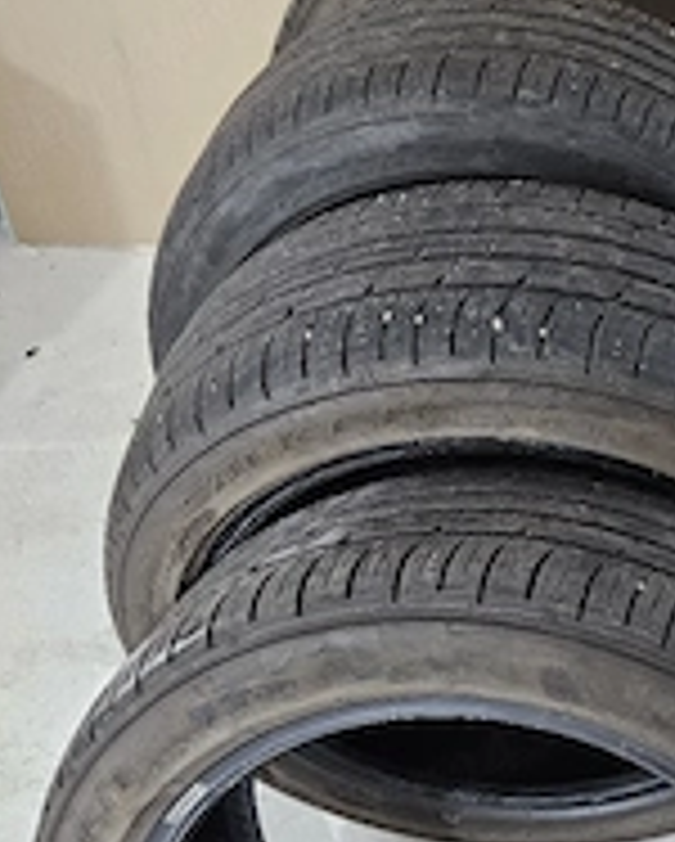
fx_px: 1197
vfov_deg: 38.6
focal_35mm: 48
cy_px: 495
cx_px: 540
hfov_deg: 30.7
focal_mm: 5.4
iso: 500
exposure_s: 1/25.1
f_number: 1.8
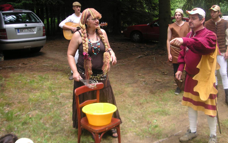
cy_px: 64
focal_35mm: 40
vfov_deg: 31.9
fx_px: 248
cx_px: 115
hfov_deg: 49.3
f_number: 2.8
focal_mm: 6.1
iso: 50
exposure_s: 1/60
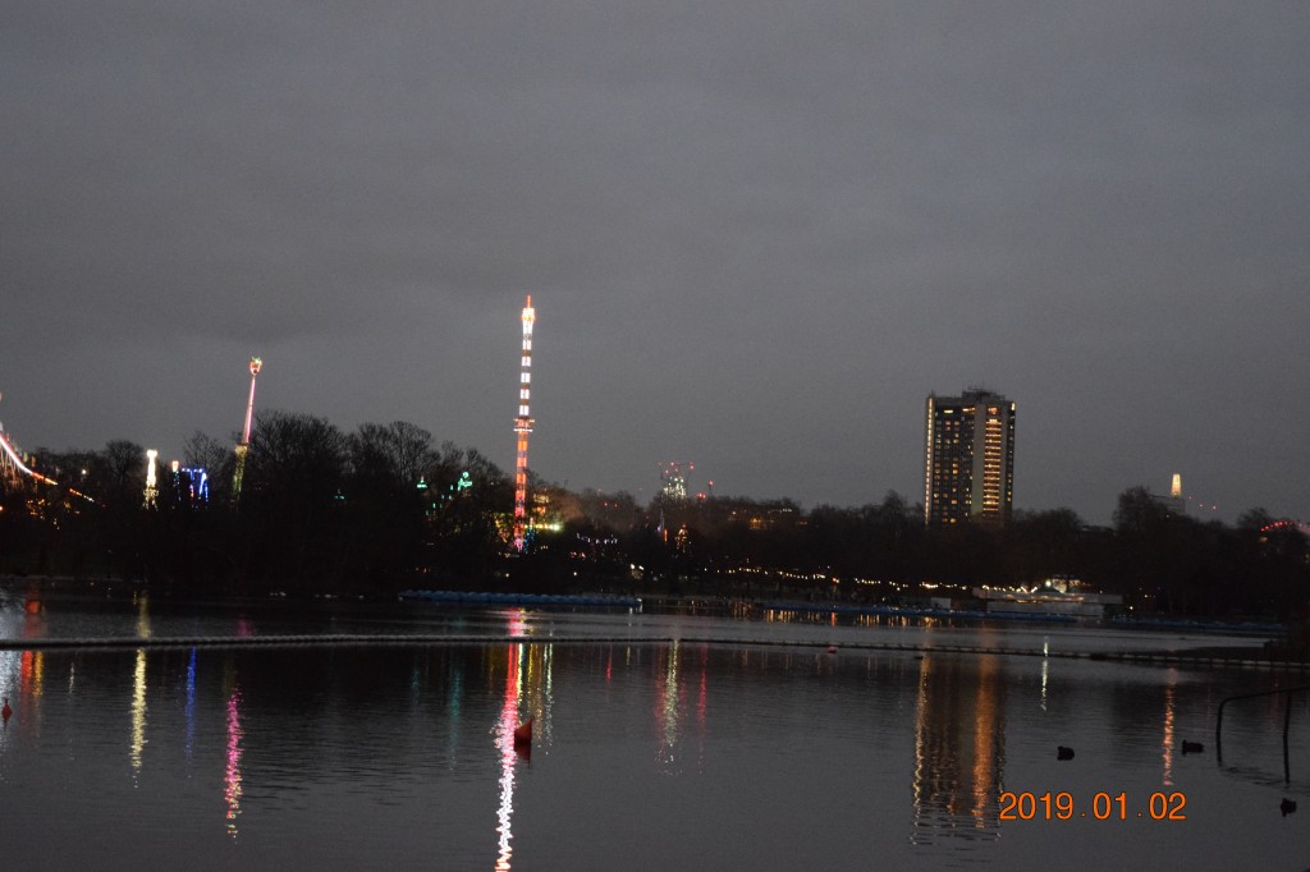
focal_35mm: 72
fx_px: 2619
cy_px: 436
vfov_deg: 18.9
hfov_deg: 28.1
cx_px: 655
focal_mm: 48
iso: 6400
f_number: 5.3
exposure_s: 1/50
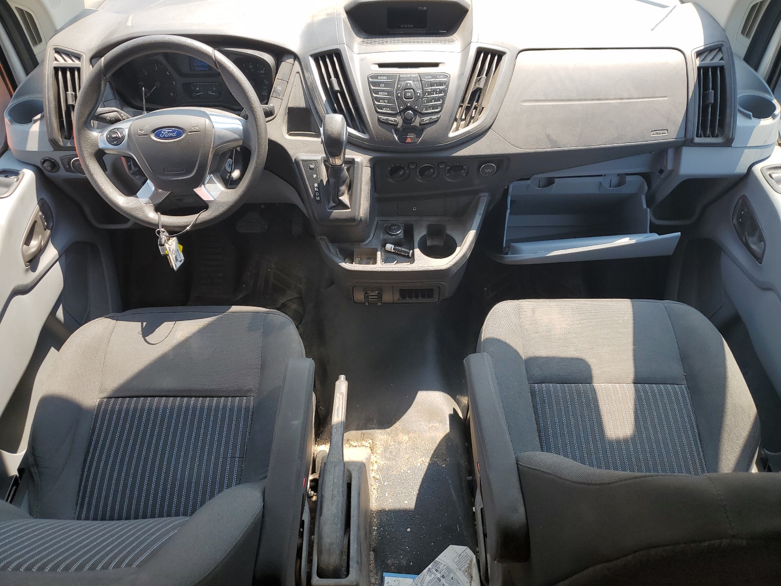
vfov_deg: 53.1
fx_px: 587
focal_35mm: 26
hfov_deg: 67.3
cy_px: 293
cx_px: 390
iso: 50
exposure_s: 1/435
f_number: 1.5
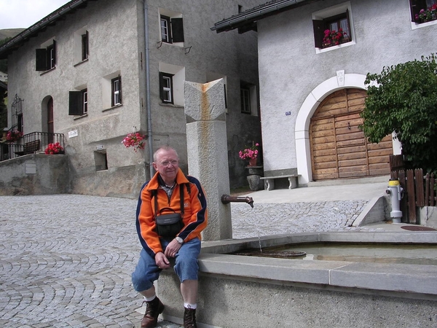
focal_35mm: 38
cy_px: 164
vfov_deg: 37.7
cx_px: 218
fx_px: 480
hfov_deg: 49.0
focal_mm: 5.8
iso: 100
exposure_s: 1/217
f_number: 5.6
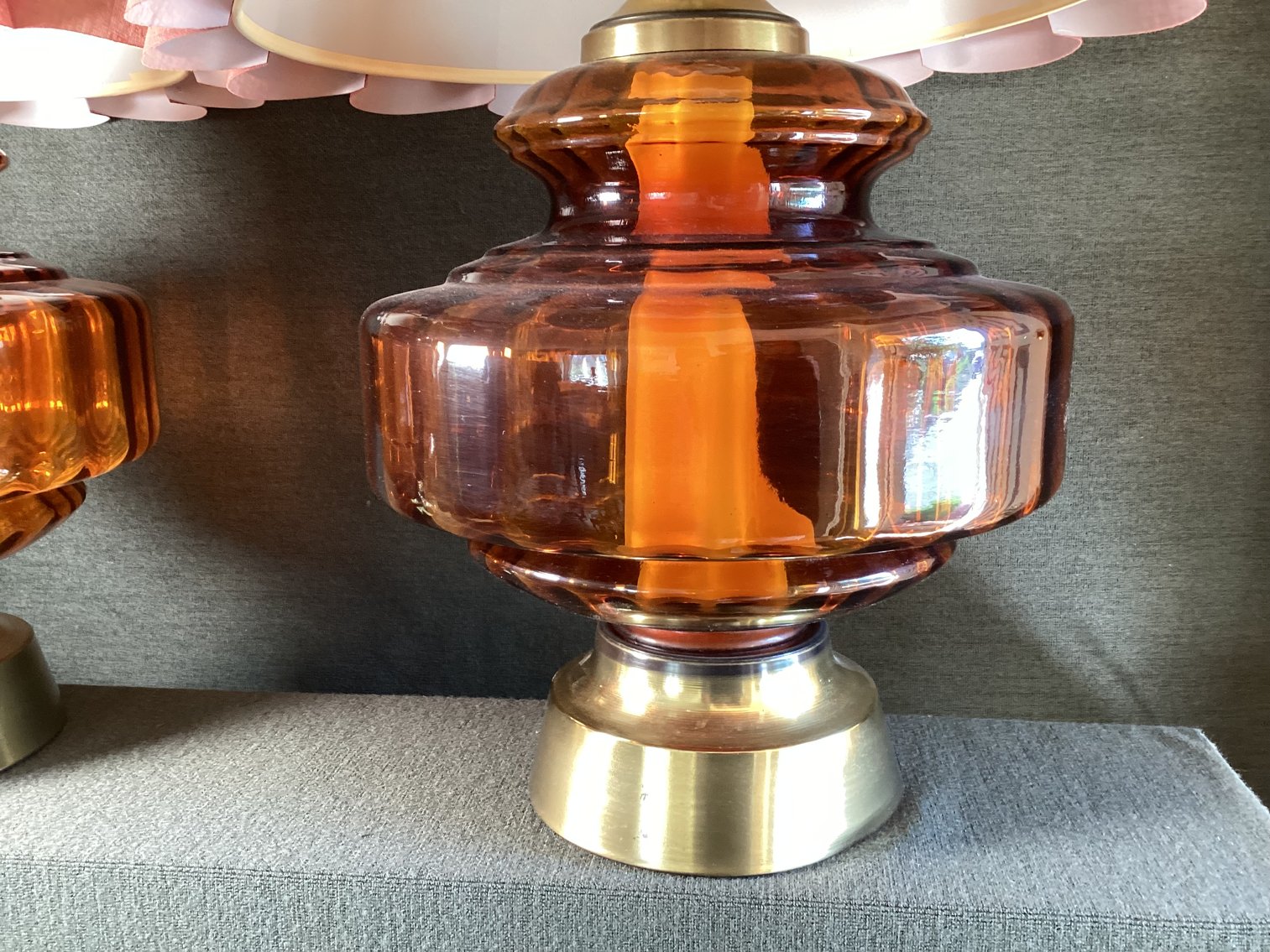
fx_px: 1137
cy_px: 476
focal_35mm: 31
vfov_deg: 45.4
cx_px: 635
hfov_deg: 58.3
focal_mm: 3.3
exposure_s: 1/60
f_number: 2.4
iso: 250
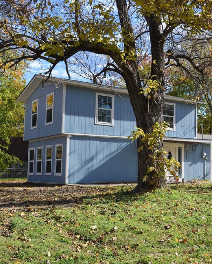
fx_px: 368
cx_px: 188
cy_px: 133
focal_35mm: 47
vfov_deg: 39.5
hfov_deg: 30.8
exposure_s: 1/250
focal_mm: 22
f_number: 8
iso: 125
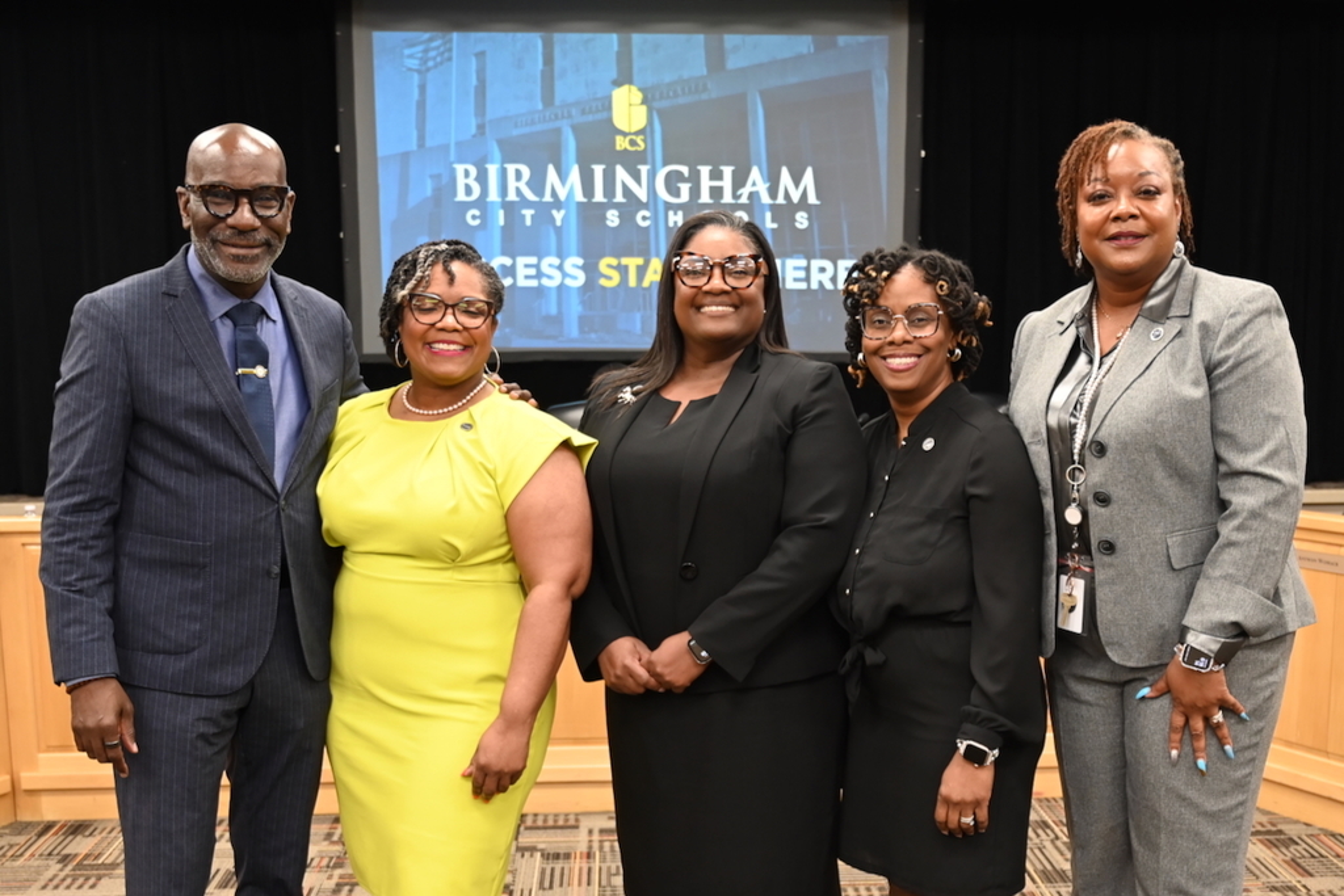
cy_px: 448
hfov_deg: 59.5
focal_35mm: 32
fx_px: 1176
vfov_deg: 41.7
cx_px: 672
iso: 1400
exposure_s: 1/60
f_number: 4
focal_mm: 31.5
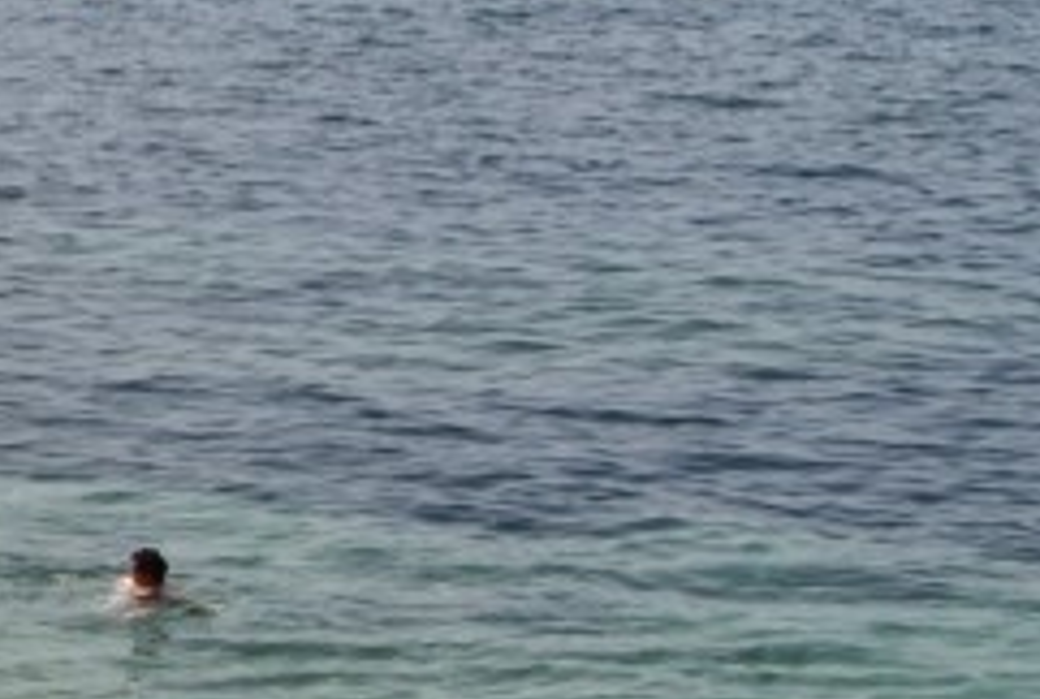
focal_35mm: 171
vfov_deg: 8.1
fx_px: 4952
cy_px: 160
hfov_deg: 11.1
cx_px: -930
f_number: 9
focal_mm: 24
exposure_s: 1/320
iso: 100
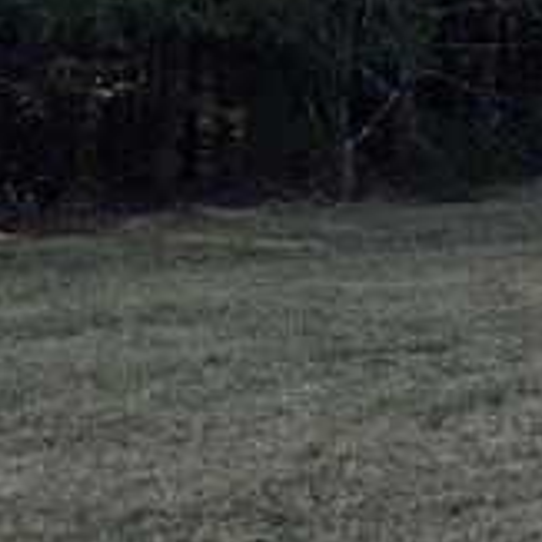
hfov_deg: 12.5
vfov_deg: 13.3
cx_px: 948
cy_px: -116
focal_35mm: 128
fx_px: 2267
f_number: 1.7
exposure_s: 1/5153
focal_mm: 6.3
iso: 80
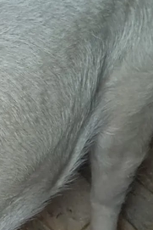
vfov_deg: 14.9
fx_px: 847
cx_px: -116
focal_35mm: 133
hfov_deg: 9.8
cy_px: 279
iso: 128
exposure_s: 1/33.3
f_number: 1.8
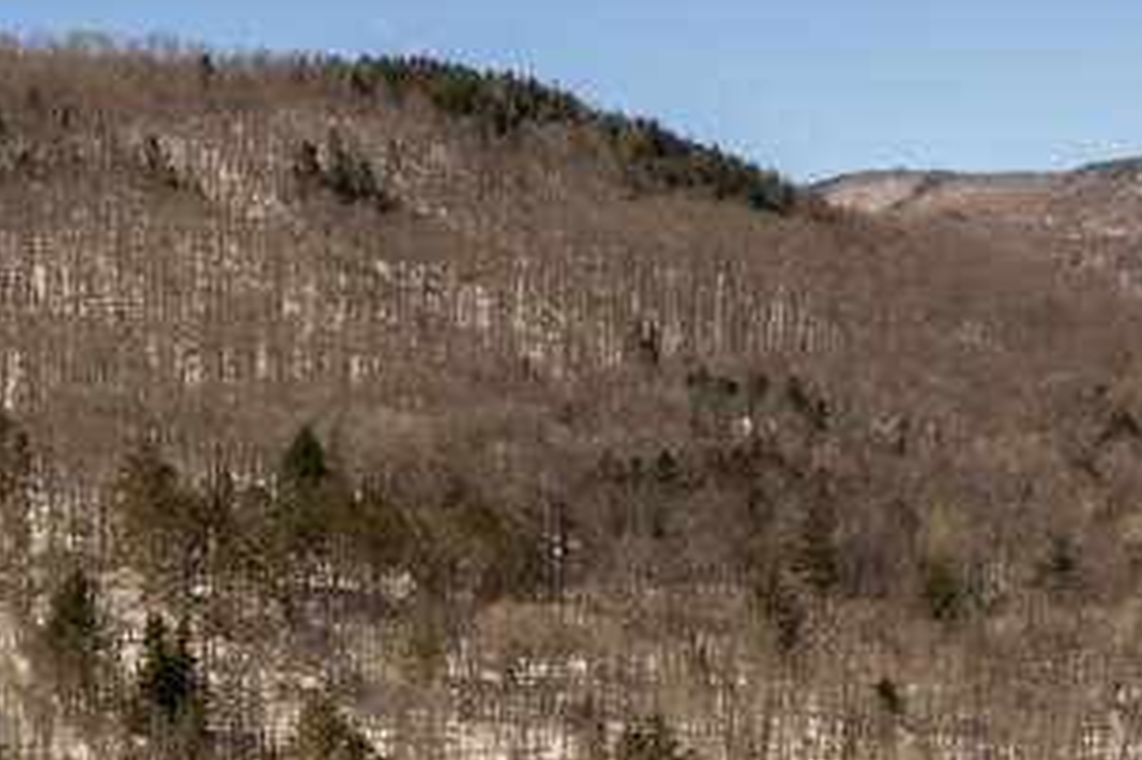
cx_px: 204
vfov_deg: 22.4
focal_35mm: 56
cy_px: 896
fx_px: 1775
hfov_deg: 34.4
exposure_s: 1/250
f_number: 2.8
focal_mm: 8.38
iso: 140
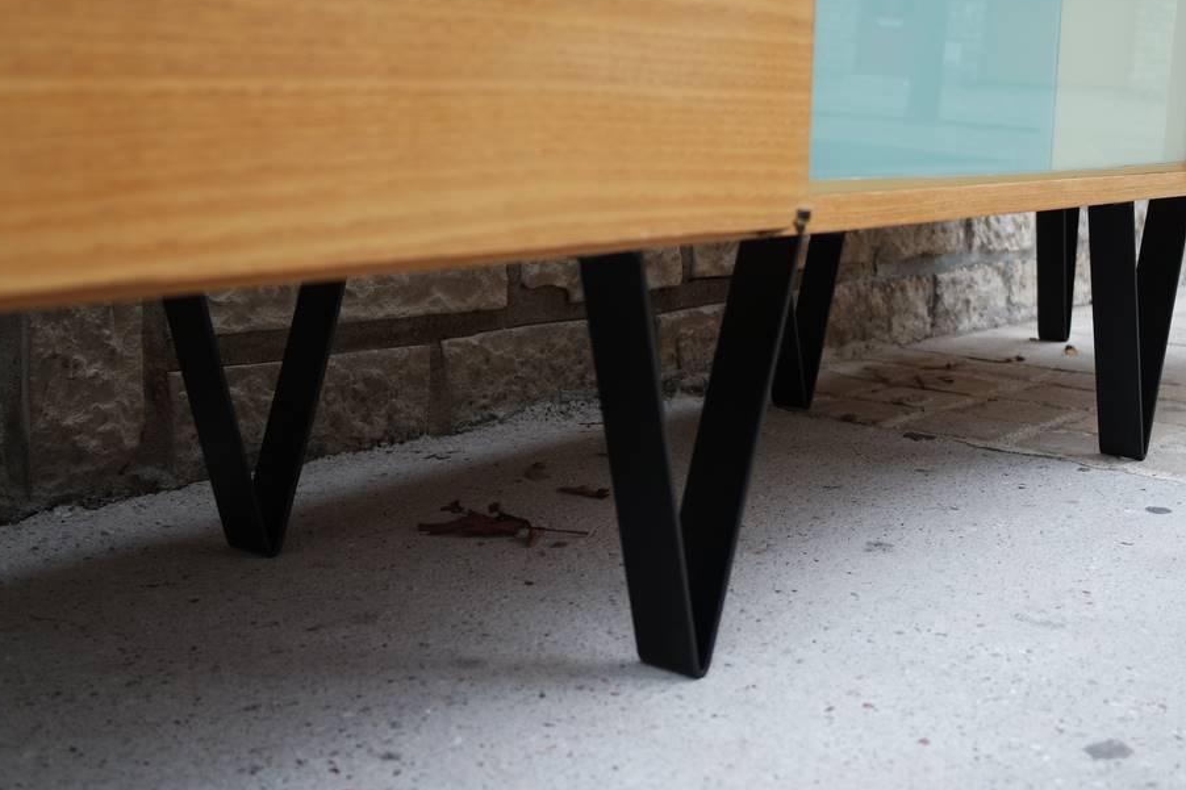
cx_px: 724
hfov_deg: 42.5
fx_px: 1515
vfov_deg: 29.2
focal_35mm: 46
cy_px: 317
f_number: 4
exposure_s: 1/50
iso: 200
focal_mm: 24
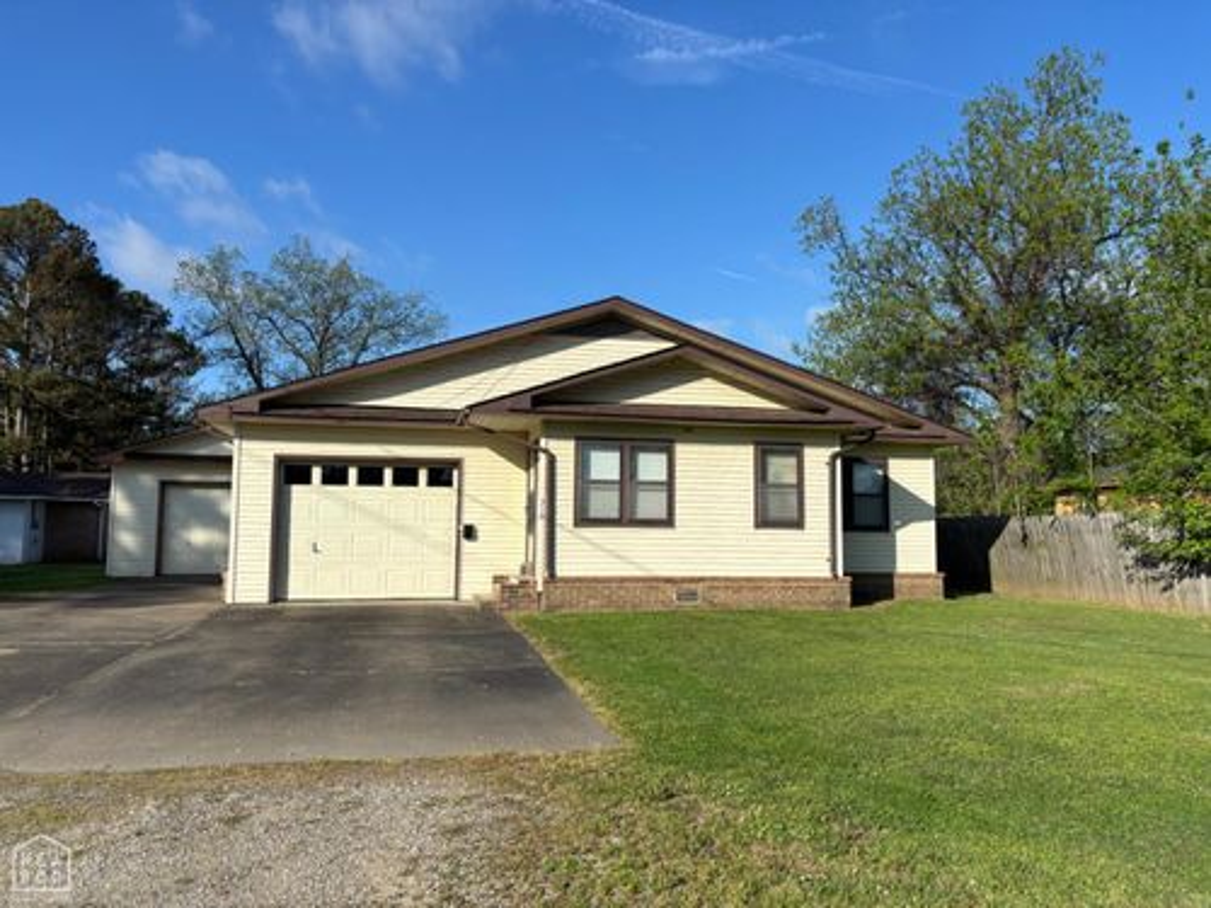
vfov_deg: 53.1
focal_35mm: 26
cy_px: 454
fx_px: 910
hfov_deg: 67.3
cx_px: 606
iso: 50
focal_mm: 5.96
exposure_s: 1/3788
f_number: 1.6
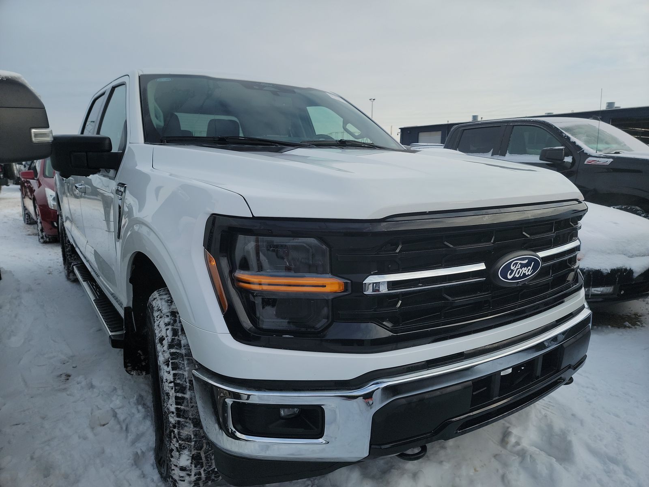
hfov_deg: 71.6
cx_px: 324
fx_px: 450
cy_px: 244
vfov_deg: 56.8
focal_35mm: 24
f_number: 1.8
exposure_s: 1/705
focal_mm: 6.7
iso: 50
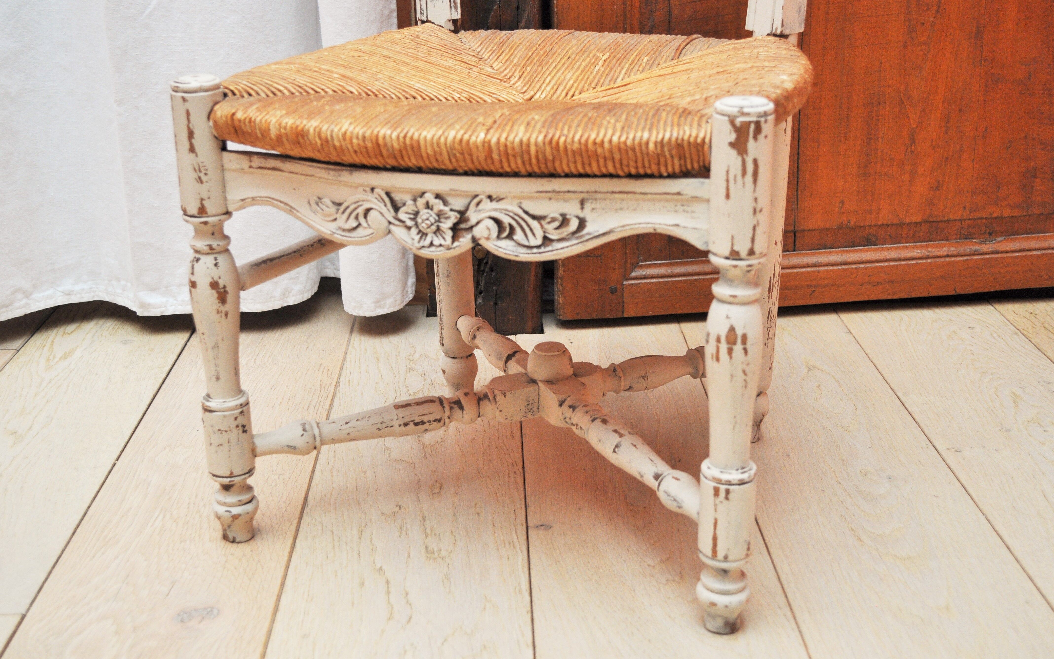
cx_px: 525
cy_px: 327
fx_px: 1321
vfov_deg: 28.0
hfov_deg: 43.5
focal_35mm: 46
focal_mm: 30
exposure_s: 1/100
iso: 400
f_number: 5
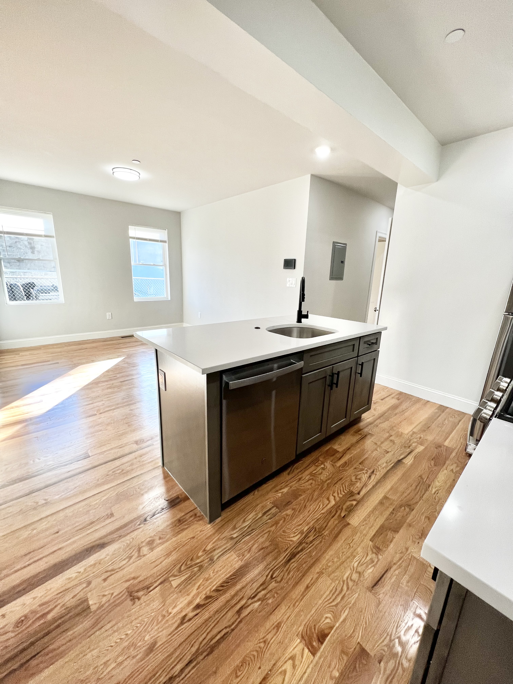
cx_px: 256
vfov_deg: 106.2
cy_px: 342
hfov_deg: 89.9
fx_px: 257
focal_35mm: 13
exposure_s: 1/120
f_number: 1.8
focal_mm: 1.57
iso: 100
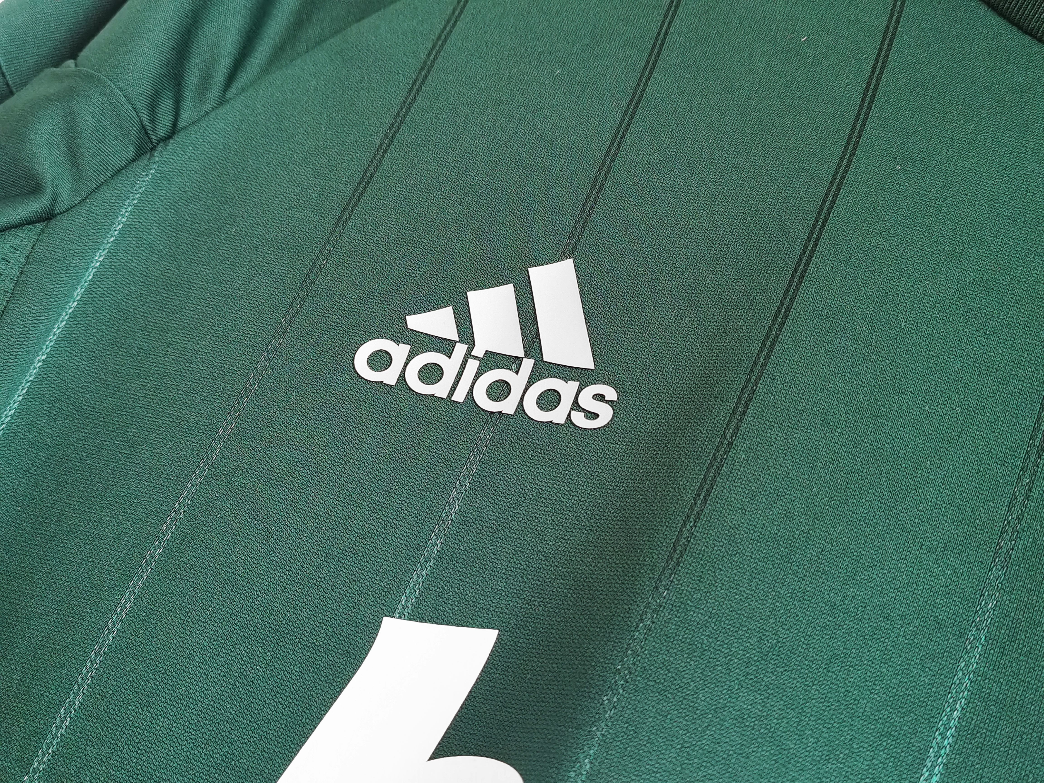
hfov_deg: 40.4
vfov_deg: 30.9
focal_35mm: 47
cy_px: 392
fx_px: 1417
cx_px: 522
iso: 250
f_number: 1.8
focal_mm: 5.58
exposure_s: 1/50
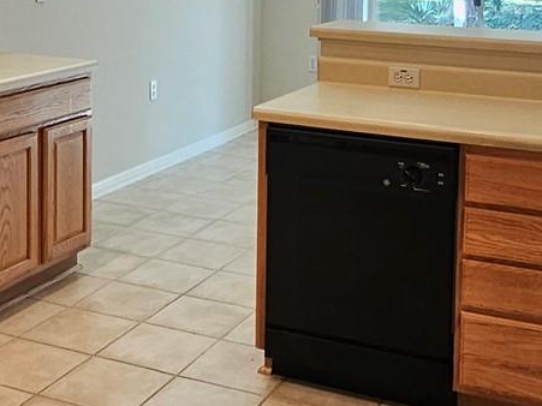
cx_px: 215
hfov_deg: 32.6
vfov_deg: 23.6
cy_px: -11
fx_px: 924
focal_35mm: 59
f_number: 2.2
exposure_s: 1/60
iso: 160
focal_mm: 2.2
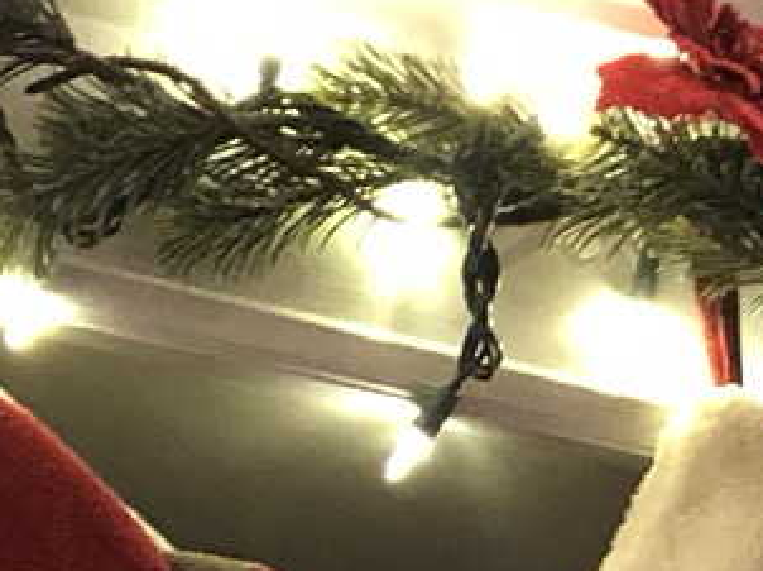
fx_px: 4185
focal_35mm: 190
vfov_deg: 7.1
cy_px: 1609
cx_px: 882
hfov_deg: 10.3
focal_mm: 3.99
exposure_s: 1/4
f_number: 1.8
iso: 125
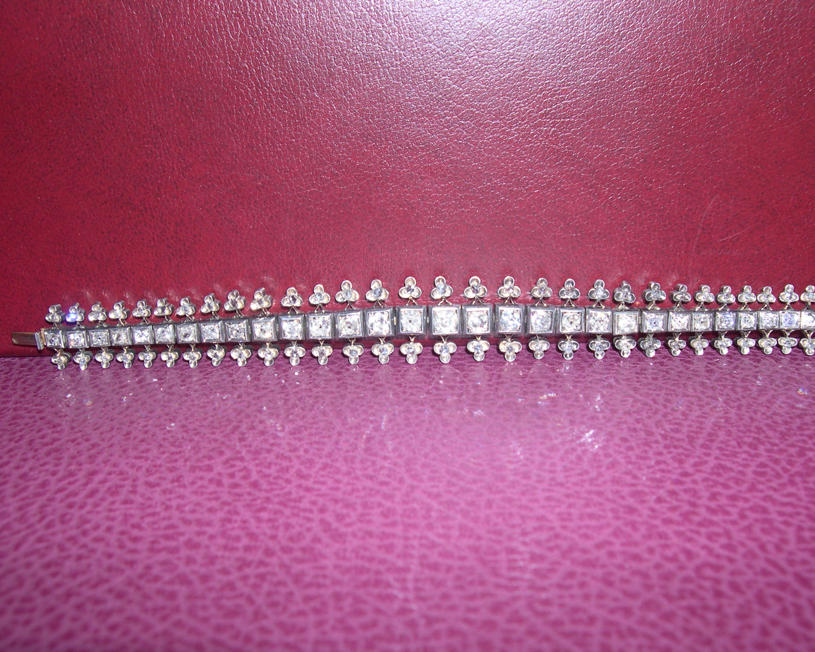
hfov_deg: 45.8
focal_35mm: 40
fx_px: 965
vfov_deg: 37.3
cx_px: 434
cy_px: 325
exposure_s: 1/60
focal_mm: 8
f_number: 7.6
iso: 100
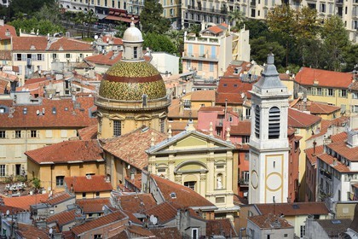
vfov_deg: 7.4
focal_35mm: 185
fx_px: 1840
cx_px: 179
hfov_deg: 11.1
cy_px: 120
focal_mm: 185
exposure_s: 1/250
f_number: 13
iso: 200
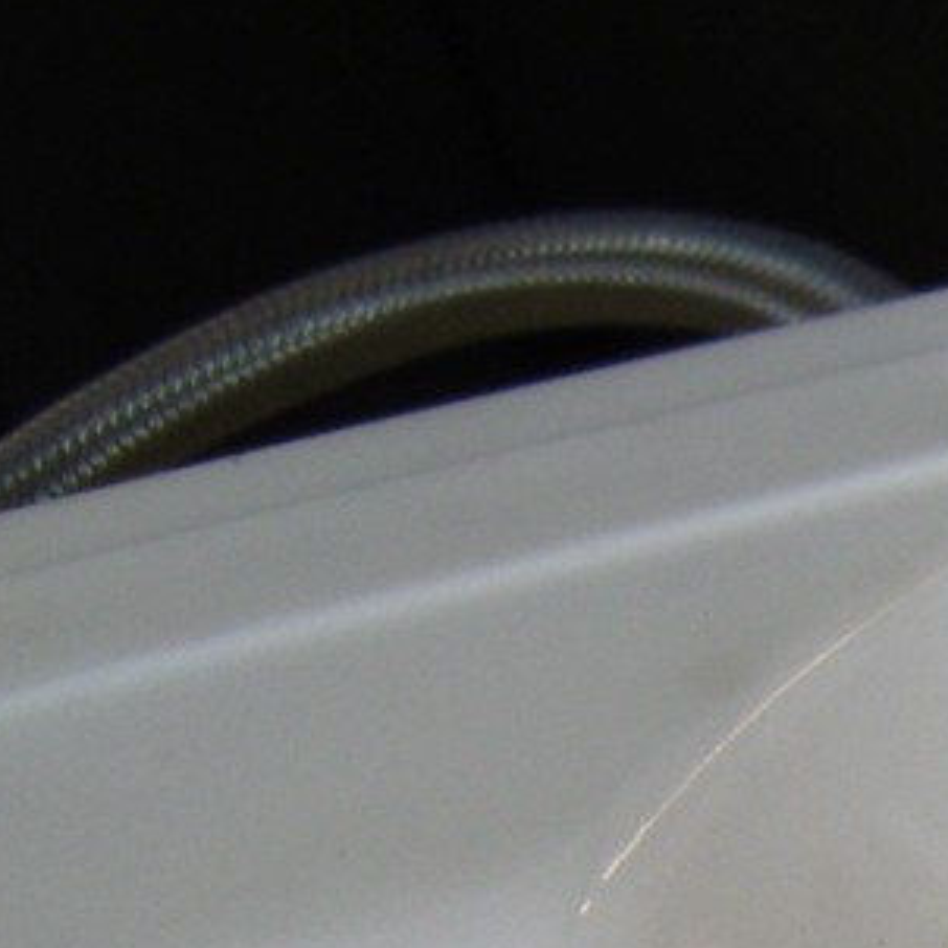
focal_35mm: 159
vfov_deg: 10.6
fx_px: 4926
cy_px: 1365
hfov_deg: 10.2
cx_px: 1818
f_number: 2.8
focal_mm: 7.3
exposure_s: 1/40
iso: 100
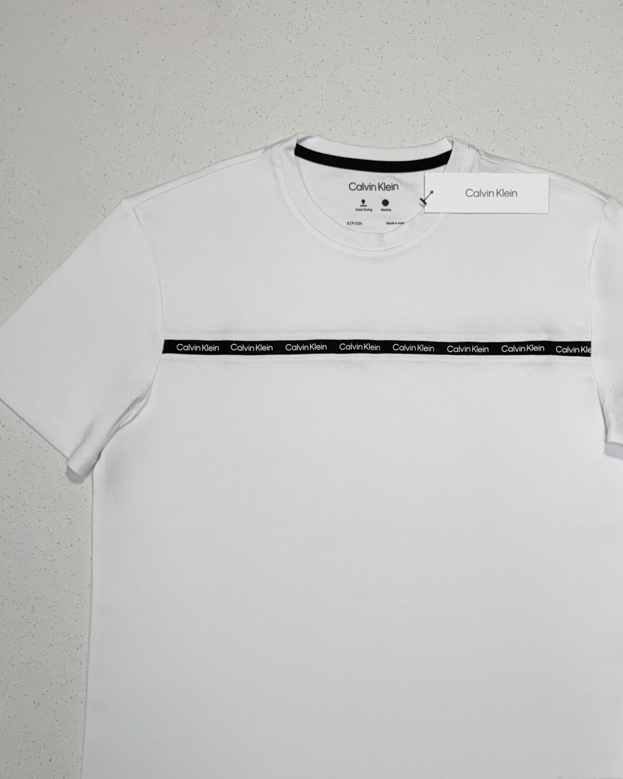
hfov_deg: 42.0
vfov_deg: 51.1
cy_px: 480
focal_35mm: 35
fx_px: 807
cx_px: 372
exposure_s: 1/120
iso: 80
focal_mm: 6.76
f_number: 1.78
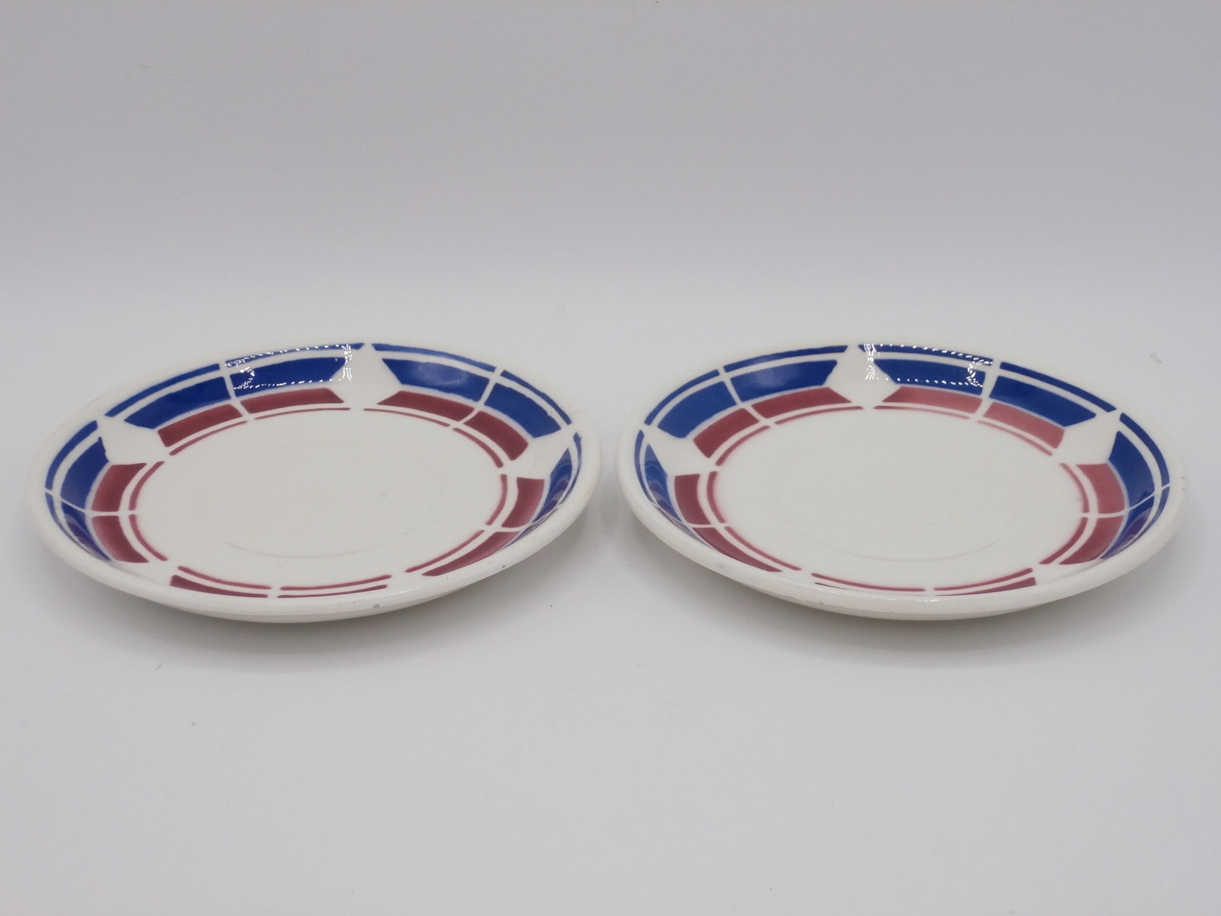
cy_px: 458
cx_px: 610
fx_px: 2011
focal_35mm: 57
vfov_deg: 25.7
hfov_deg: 33.8
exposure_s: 1/640
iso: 200
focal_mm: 10.11
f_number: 4.5
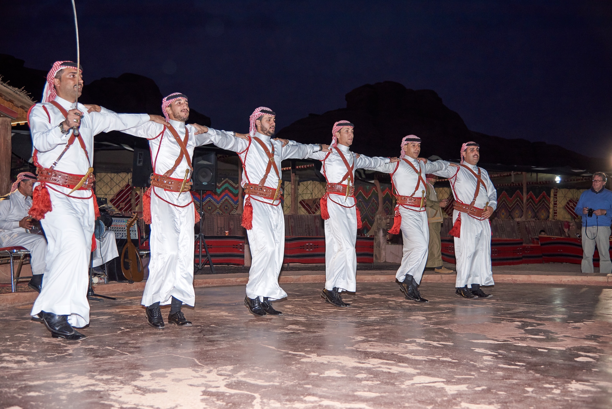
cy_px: 204
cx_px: 306
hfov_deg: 48.4
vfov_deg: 33.4
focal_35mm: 40
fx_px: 680
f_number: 4
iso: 640
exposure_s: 1/200
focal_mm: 40
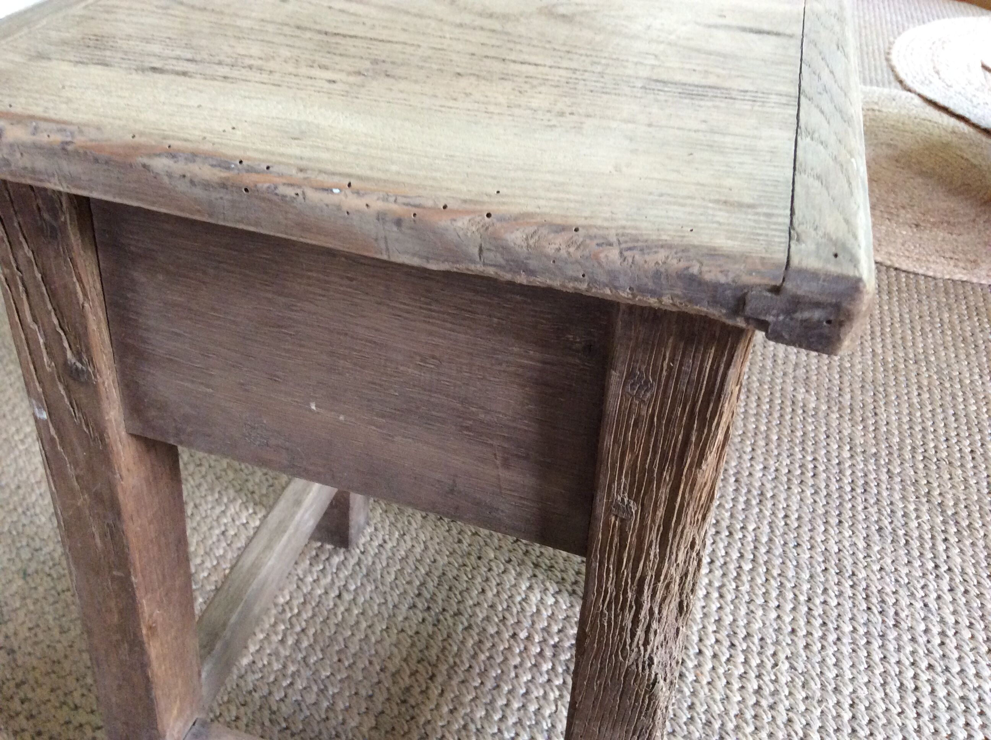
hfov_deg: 56.9
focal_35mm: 32
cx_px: 496
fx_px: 915
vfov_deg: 44.1
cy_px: 370
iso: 160
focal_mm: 3.3
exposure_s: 1/25
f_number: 2.4
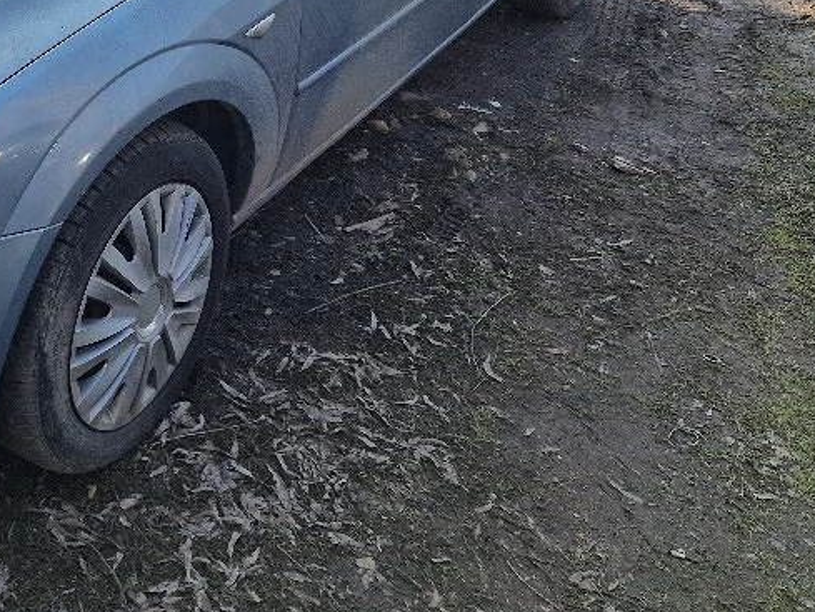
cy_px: 22
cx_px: 15
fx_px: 1107
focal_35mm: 47
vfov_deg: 29.2
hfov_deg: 36.6
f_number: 1.8
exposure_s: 1/435
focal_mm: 6.4
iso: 50
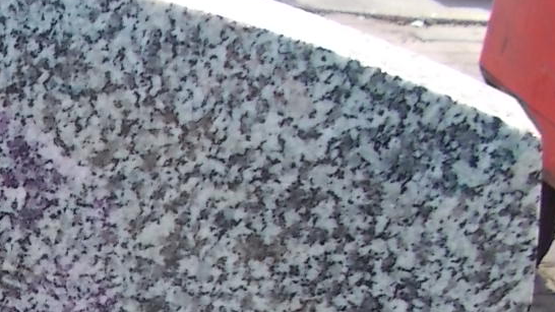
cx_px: -229
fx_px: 1221
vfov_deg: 13.6
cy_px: 484
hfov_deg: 22.1
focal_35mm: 83
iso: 80
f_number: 3.2
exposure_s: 1/200
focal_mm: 4.6
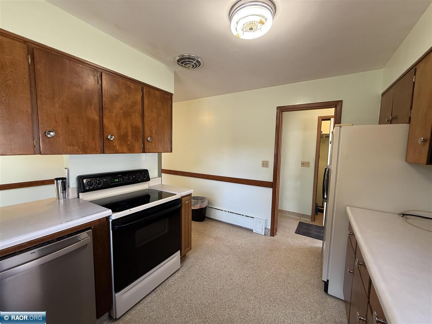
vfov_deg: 85.7
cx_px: 216
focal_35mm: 14
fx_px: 175
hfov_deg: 102.1
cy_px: 162
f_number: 2.2
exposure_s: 1/60
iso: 200
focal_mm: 2.22
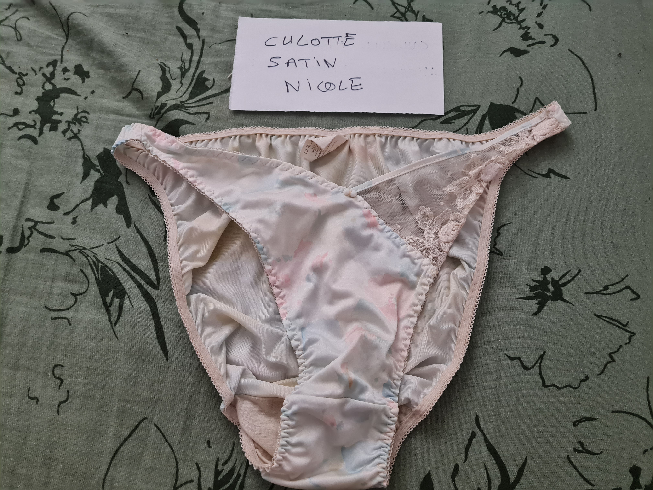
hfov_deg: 67.3
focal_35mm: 26
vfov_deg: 53.1
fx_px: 490
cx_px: 326
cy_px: 245
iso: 640
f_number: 1.8
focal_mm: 5.4
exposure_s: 1/33
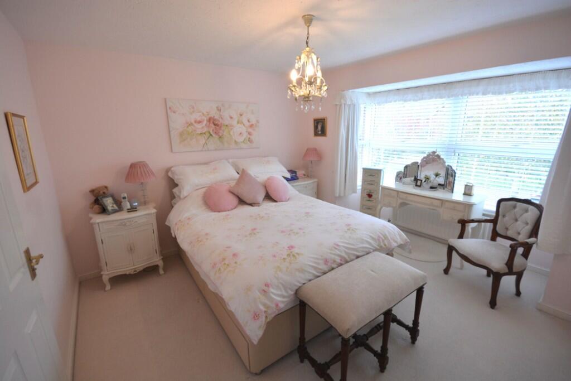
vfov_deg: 77.3
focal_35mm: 15
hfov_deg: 100.4
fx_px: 238
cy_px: 190
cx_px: 286
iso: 400
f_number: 8
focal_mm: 10
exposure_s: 1/20
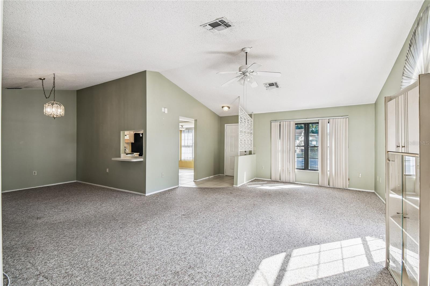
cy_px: 143
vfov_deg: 77.3
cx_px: 215
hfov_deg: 100.4
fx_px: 179
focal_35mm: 15
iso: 100
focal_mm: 10
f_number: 7.1
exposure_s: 1/6
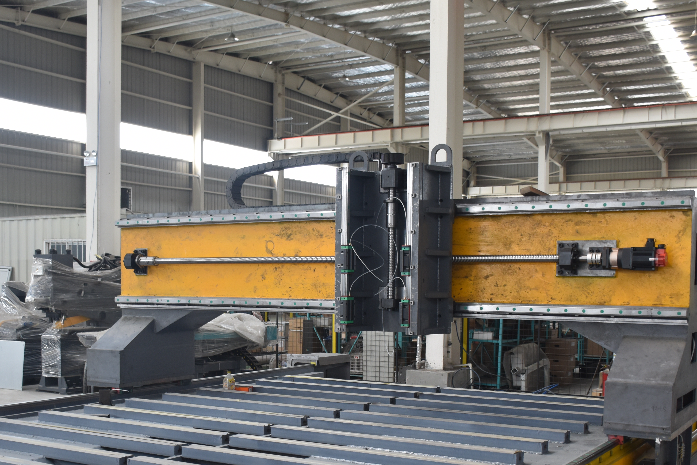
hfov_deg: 43.4
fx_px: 871
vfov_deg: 29.5
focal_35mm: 45
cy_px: 331
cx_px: 289
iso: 400
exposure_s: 1/80
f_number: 4.5
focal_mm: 20
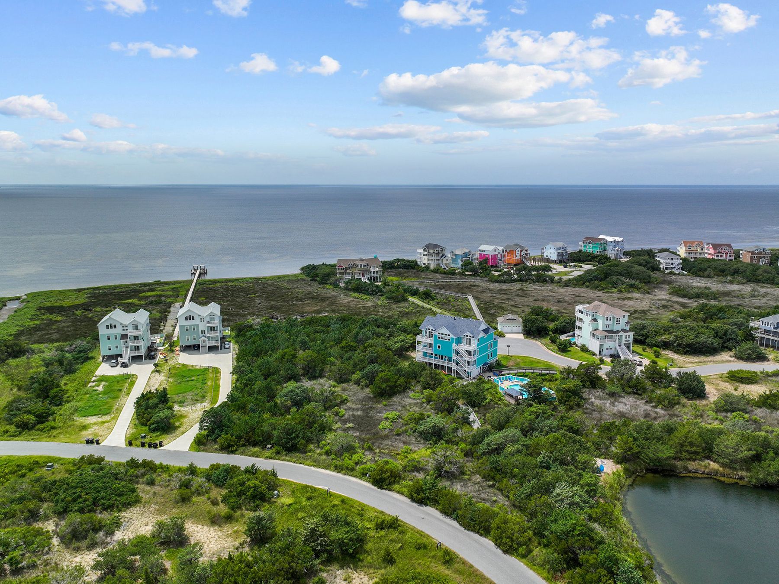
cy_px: 292
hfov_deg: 71.6
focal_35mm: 24
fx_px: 540
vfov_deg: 56.8
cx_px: 390
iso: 110
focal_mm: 12.29
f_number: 2.8
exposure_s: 1/3200
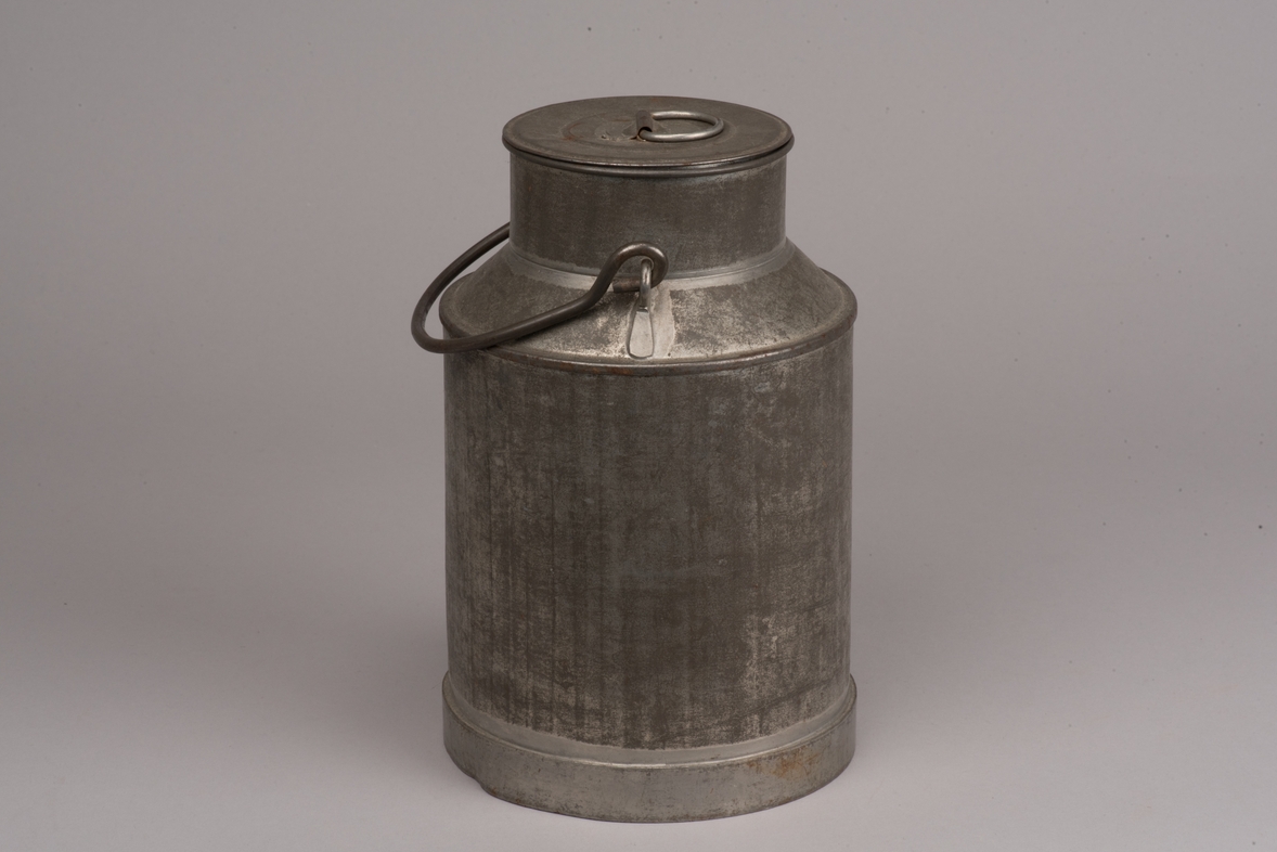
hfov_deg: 19.1
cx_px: 641
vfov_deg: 12.8
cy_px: 431
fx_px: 3796
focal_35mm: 107
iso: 400
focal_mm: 105
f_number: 25
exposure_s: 1/160
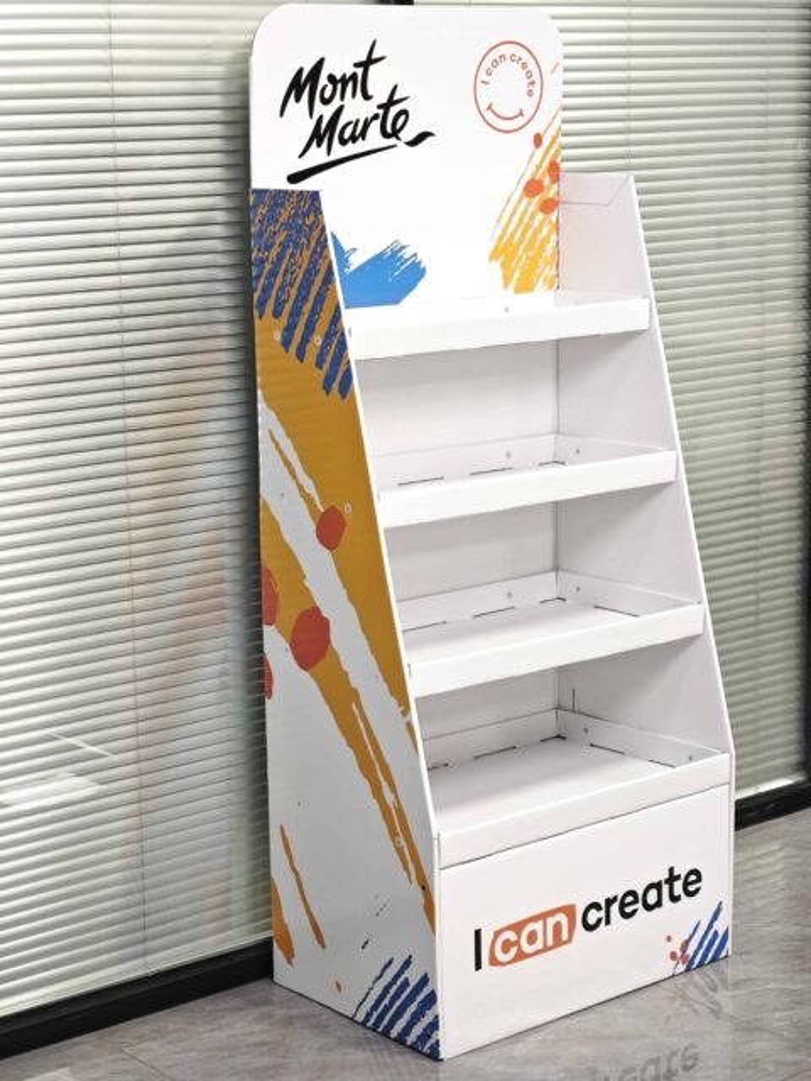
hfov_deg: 19.6
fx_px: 2343
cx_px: 406
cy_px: 540
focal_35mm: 75
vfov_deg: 26.0
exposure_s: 1/100
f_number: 2
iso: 1600
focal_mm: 10.1
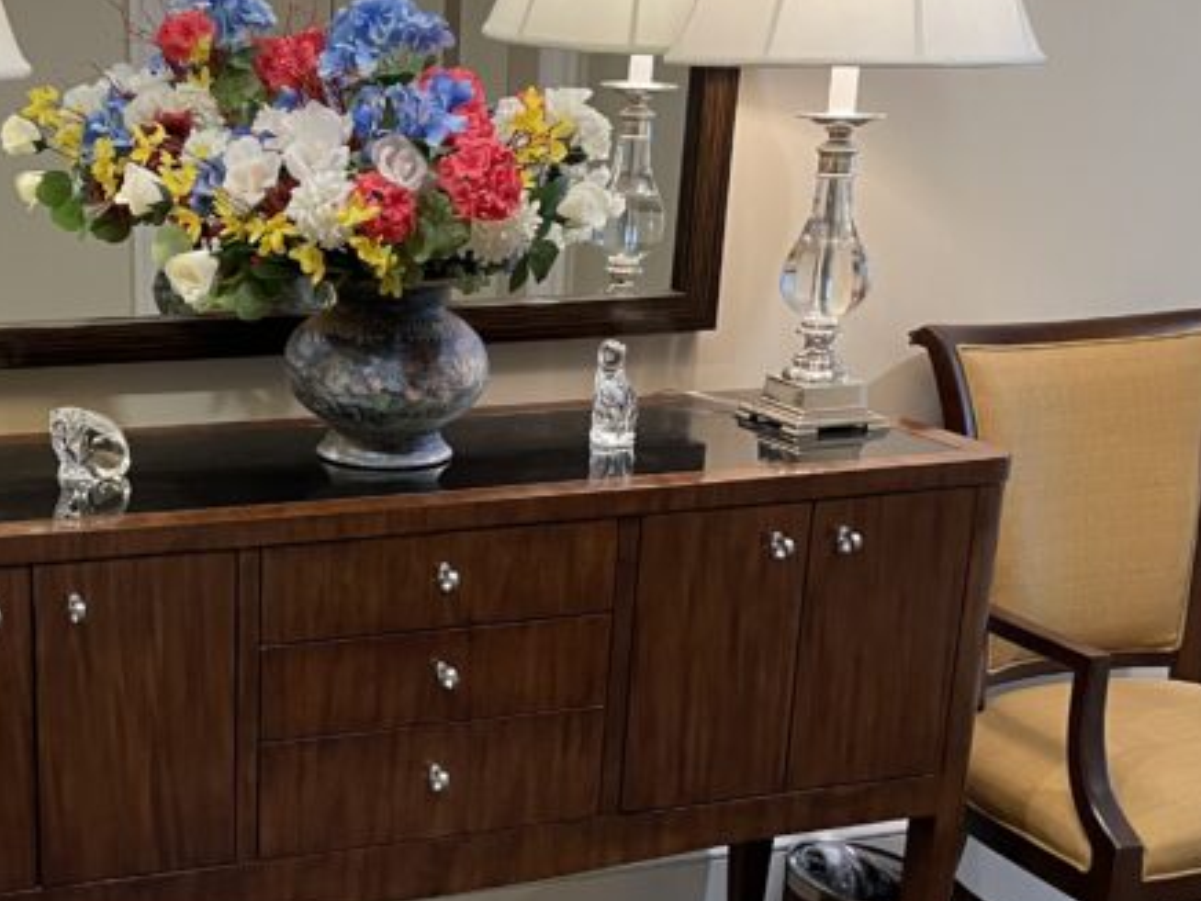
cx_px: 251
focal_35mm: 61
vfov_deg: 23.6
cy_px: 760
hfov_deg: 30.9
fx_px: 2116
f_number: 1.6
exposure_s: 1/60
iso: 320
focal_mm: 4.2
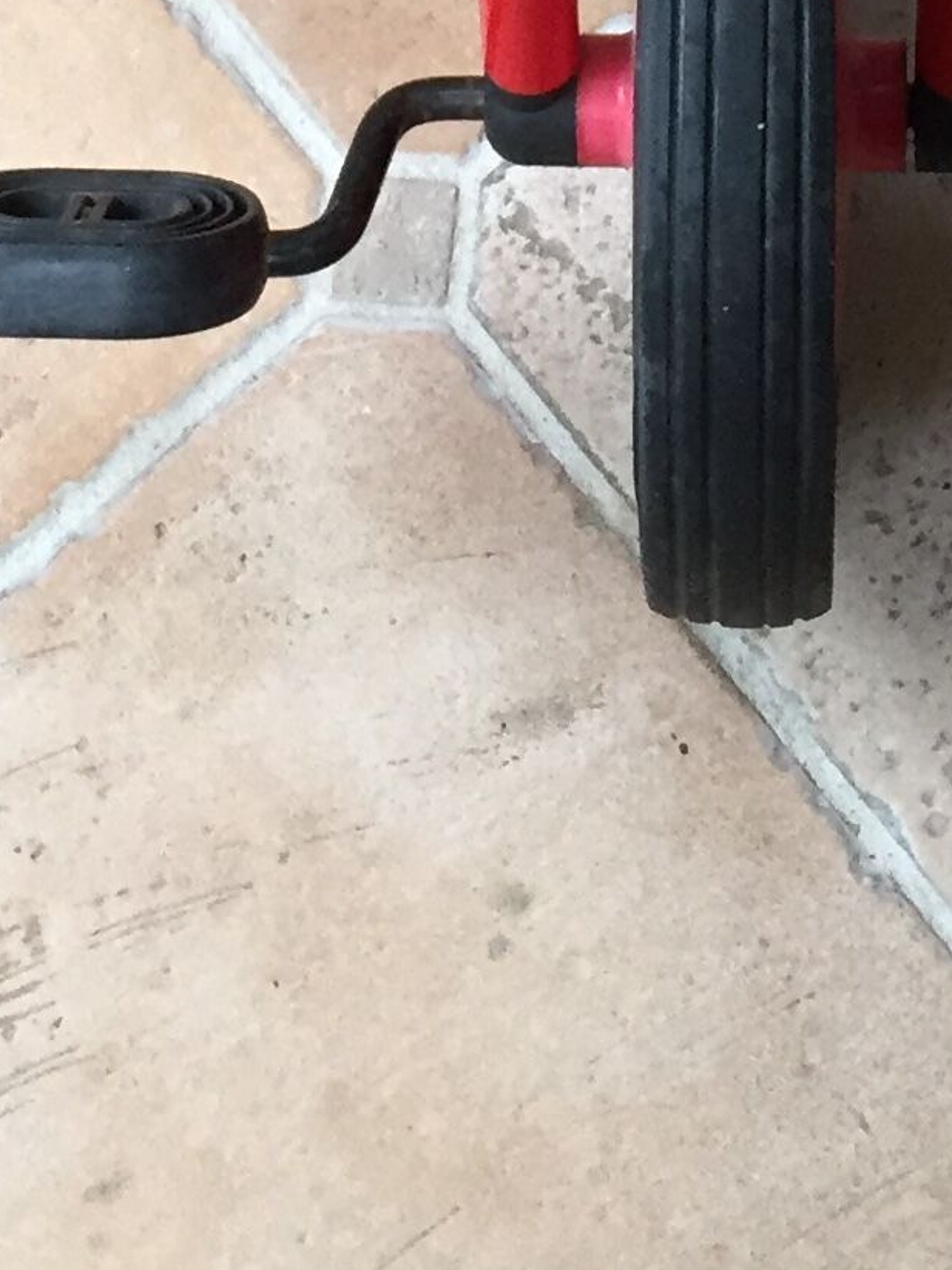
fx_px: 4218
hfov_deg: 12.8
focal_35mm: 115
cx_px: 759
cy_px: -960
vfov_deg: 15.0
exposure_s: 1/33
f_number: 2.2
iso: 160
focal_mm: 4.15
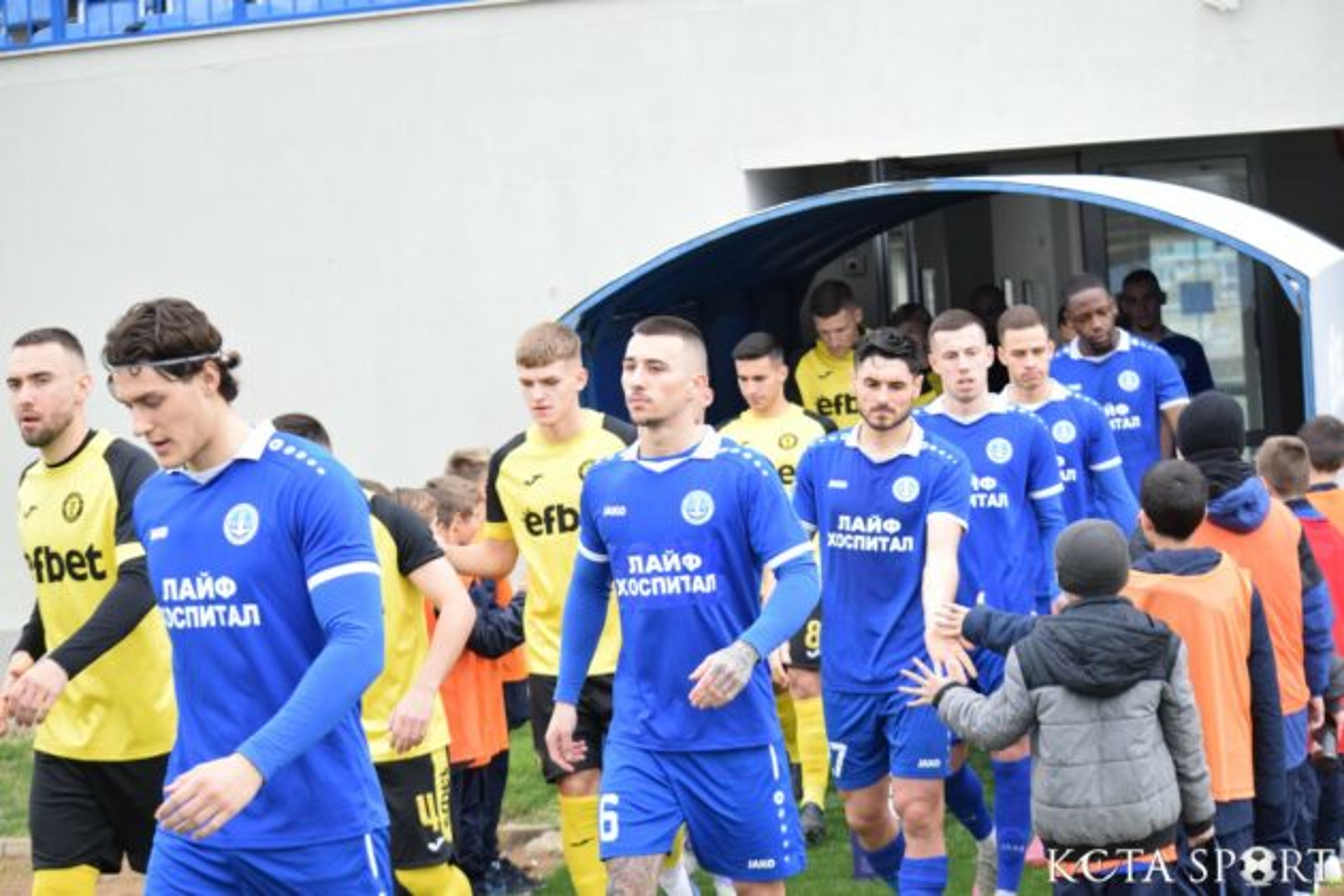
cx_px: 672
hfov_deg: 24.6
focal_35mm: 82
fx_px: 3080
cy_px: 448
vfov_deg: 16.6
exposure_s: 1/800
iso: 1600
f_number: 4.5
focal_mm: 55
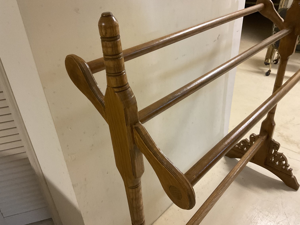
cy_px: 112
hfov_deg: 61.7
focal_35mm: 29
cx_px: 150
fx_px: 251
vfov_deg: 48.2
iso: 250
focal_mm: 3
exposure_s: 1/60
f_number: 1.8
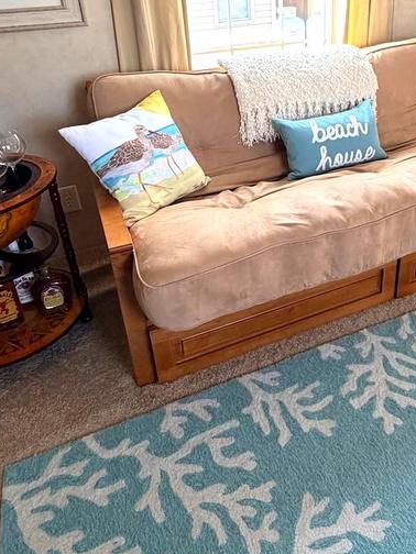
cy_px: 189
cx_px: 277
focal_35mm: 30
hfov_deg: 46.1
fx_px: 481
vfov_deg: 58.7
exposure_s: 1/121
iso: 125
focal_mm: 2.22
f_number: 2.2
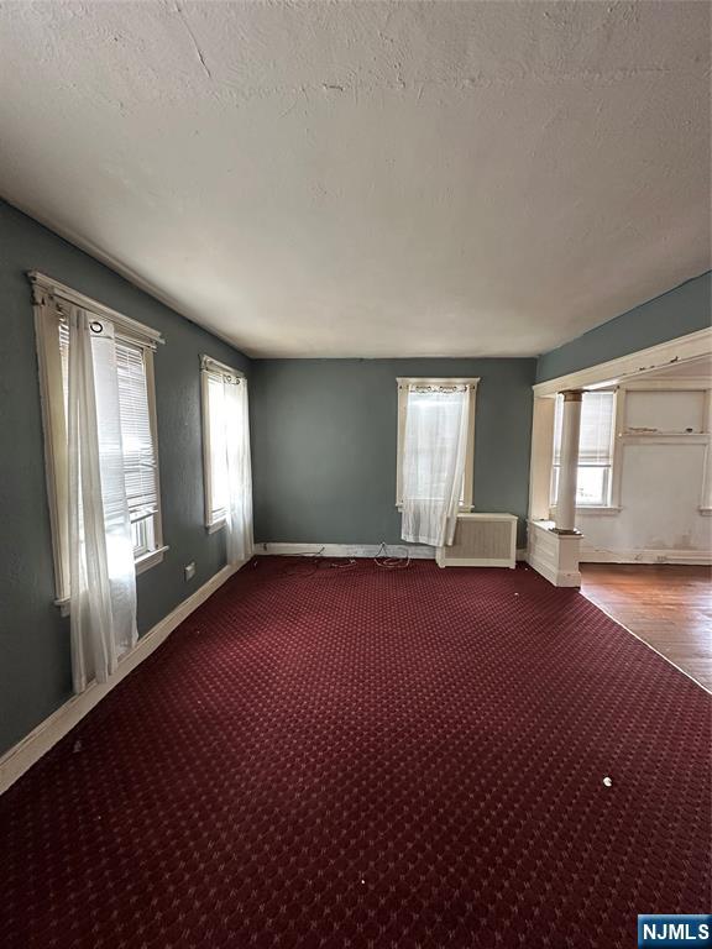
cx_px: 356
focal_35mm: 14
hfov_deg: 85.7
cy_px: 474
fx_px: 384
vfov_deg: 102.1
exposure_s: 1/75
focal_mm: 2.22
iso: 320
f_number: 2.2
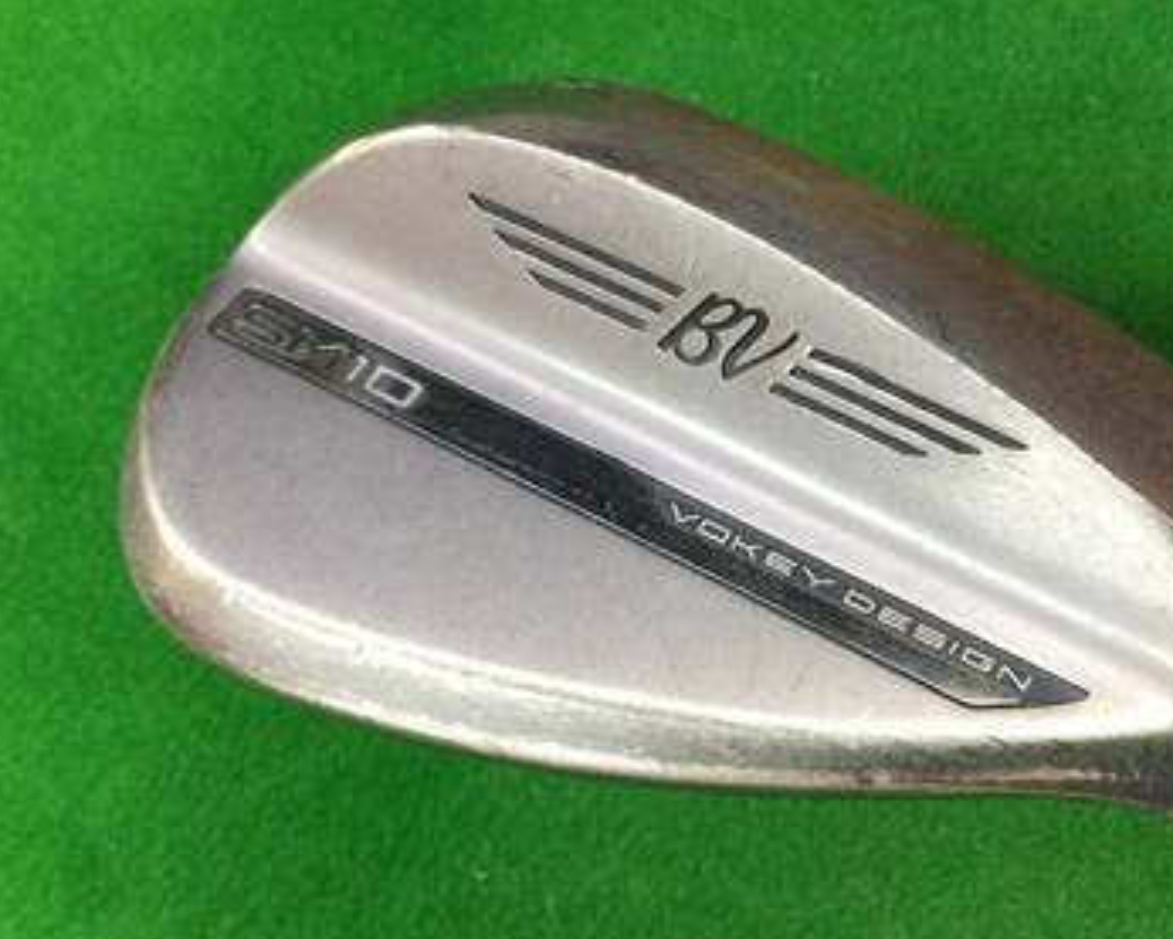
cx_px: 678
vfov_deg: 27.1
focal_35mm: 56
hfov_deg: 33.5
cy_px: 529
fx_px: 1945
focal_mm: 3.3
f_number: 2.4
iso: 80
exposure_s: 1/30
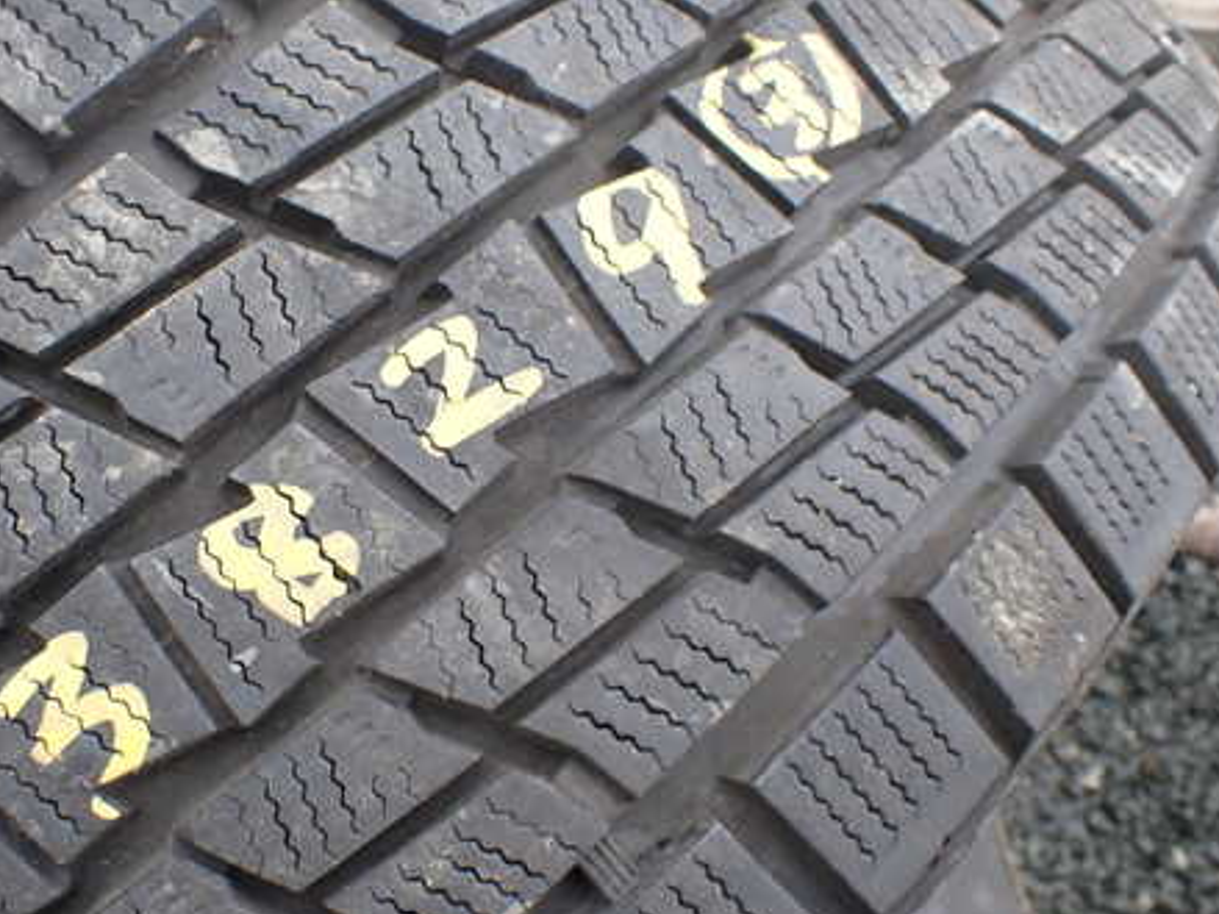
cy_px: 489
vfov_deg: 35.1
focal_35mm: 41
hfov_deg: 45.4
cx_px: 450
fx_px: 1443
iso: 100
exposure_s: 1/160
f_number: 3.2
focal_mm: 5.4
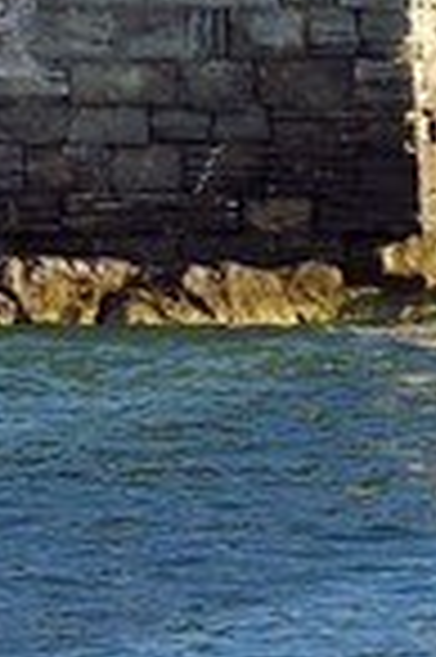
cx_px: -306
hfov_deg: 1.0
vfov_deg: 1.5
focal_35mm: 1337
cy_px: -1188
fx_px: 24345
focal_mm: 122
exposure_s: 1/400
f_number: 10
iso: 200
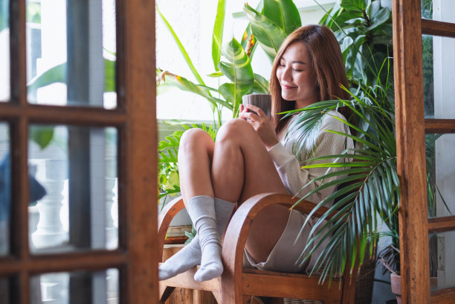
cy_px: 152
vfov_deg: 16.3
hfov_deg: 24.2
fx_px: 1062
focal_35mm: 84
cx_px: 228
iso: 200
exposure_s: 1/160
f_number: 2
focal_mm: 56
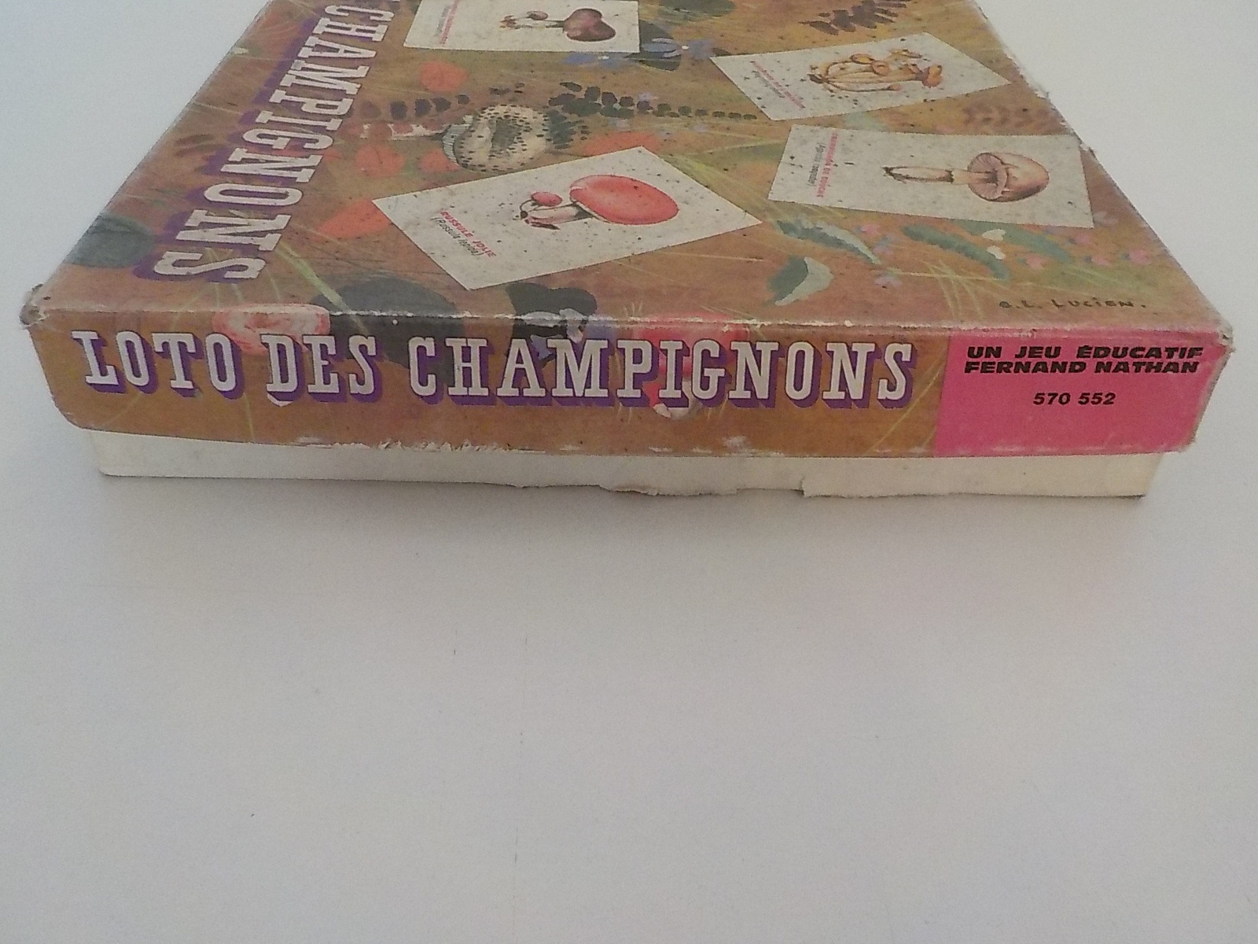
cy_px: 472
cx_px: 629
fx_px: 1090
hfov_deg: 60.0
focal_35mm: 30
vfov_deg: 46.8
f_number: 3.3
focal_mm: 4.1
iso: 800
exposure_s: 1/50
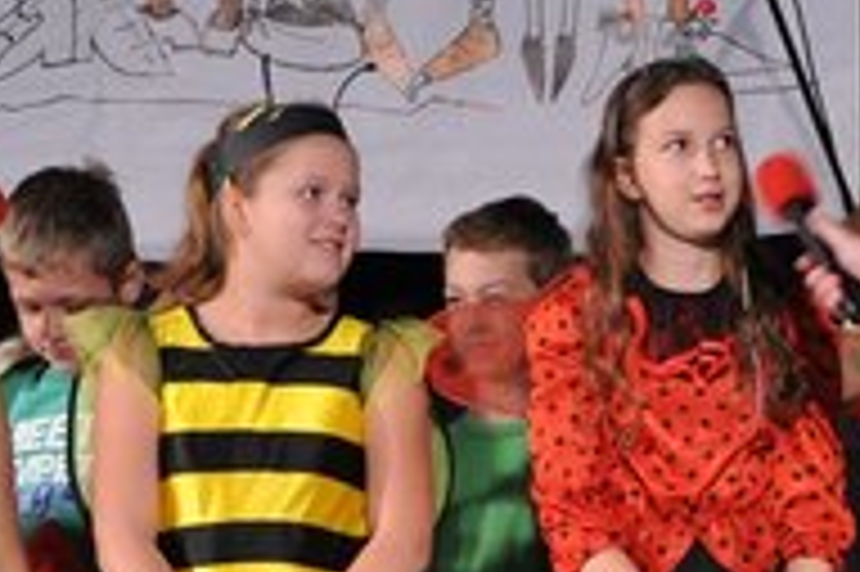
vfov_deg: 5.1
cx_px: 851
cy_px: 527
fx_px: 6349
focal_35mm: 266
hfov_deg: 7.7
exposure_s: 1/30
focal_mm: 52
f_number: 4.8
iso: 800
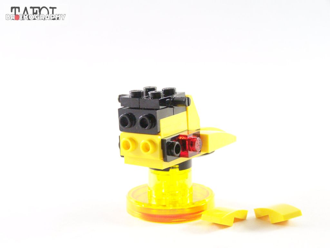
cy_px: 124
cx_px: 165
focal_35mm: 75
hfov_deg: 26.0
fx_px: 715
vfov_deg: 19.6
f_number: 3.2
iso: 400
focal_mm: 12.4
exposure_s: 1/45
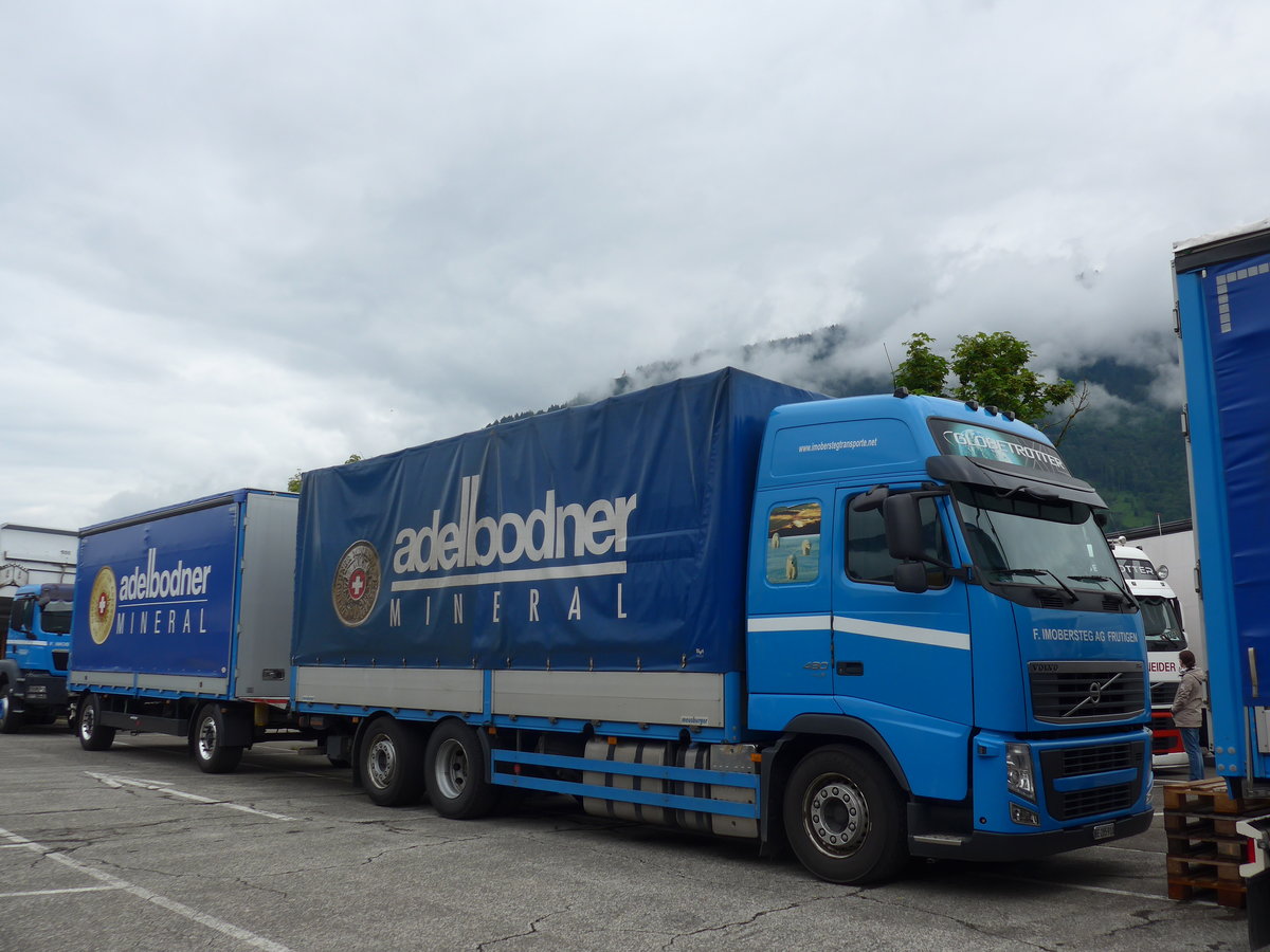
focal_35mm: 31
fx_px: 1137
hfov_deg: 58.4
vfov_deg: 45.4
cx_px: 635
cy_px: 476
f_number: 2.8
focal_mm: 6.5
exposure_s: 1/800
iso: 80
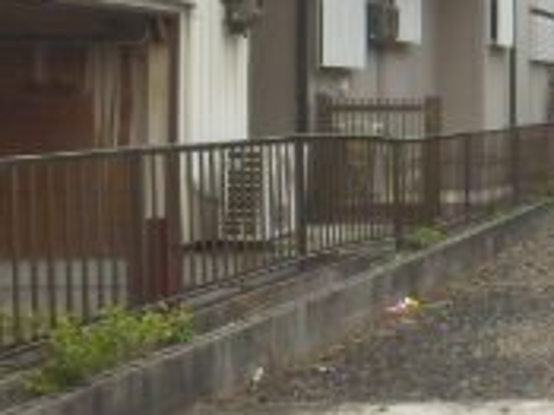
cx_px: 902
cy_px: 89
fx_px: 1407
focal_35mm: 88
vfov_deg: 16.6
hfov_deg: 18.8
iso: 80
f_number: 3
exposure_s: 1/400
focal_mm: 4.2
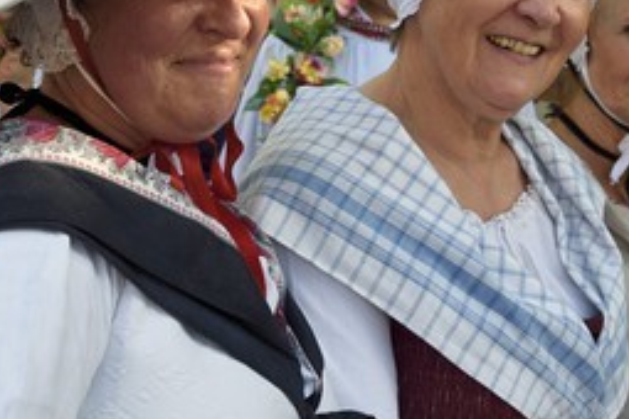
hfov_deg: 30.5
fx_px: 1153
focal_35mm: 66
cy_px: 101
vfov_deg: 20.4
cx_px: 289
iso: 800
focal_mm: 40
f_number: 10
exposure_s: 1/250
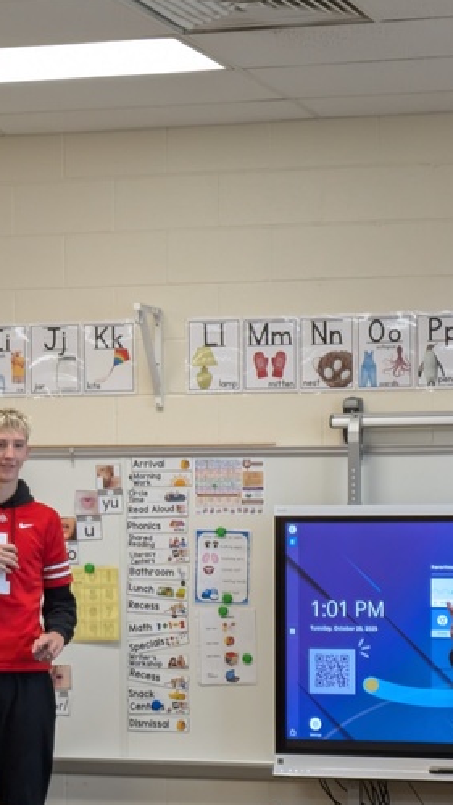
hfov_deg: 10.6
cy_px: 590
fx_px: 2432
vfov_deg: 18.7
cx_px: 192
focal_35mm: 114
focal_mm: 5.43
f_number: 1.89
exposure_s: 1/60
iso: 101
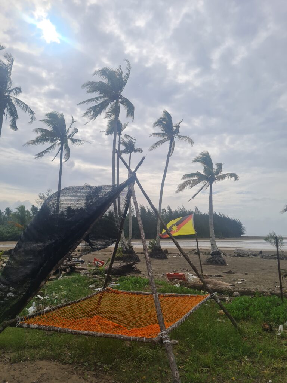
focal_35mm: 26
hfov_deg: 53.1
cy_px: 192
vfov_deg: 67.3
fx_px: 287
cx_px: 144
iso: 50
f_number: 1.8
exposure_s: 1/4336
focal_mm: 5.4
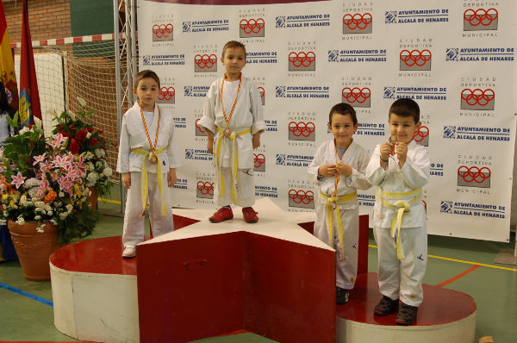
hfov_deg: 46.5
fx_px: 602
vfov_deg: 31.8
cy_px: 172
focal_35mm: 42
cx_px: 258
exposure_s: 1/40
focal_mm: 28
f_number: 3.5
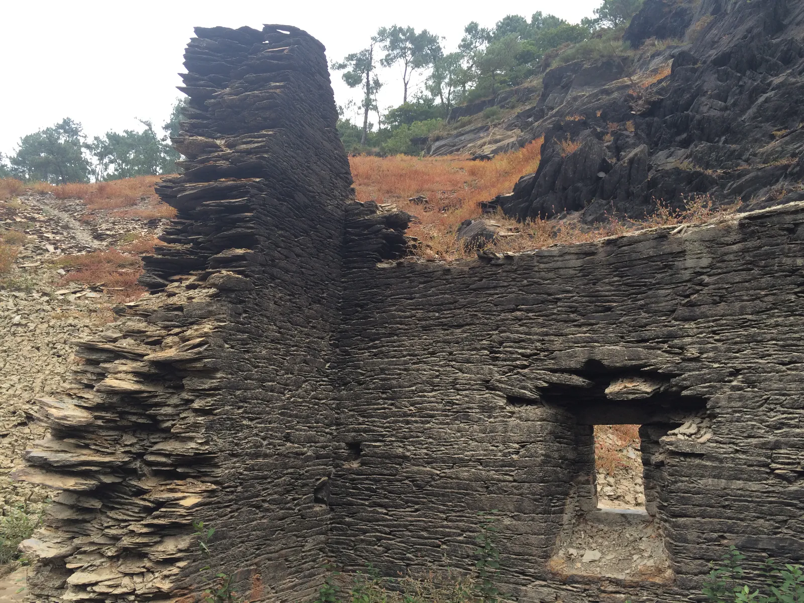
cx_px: 402
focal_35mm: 29
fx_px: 674
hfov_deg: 61.7
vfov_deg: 48.2
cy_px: 302
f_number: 2.2
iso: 32
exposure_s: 1/125
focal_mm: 4.15
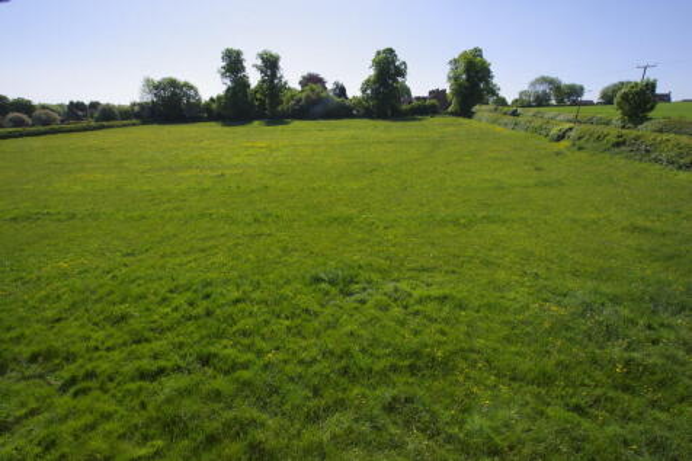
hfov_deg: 100.4
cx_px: 346
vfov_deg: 77.3
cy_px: 230
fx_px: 288
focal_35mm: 15
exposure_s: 1/100
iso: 200
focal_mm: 10
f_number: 11
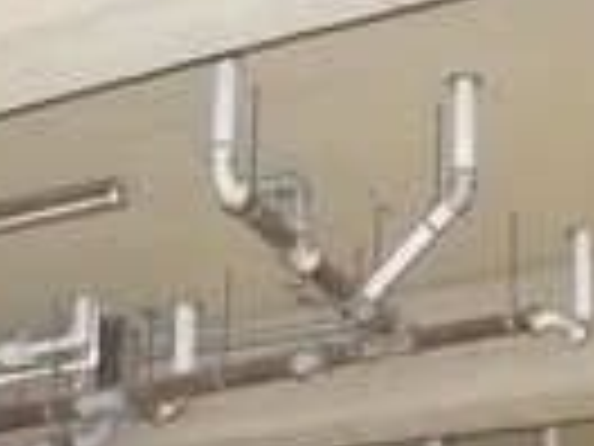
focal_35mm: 127
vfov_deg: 10.7
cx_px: 288
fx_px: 2179
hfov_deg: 15.5
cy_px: 890
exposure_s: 1/100
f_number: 2
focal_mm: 5.1
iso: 400
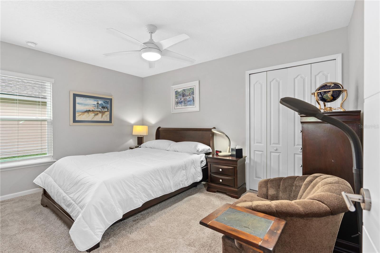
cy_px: 126
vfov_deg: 73.7
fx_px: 169
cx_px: 190
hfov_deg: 96.7
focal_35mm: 16
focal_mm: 16
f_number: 8
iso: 400
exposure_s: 1/1.67
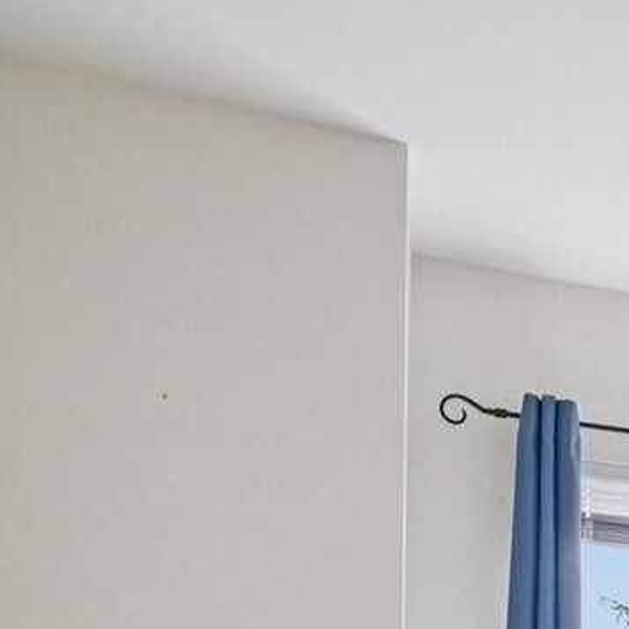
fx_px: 1336
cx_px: 1289
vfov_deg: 23.2
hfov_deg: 17.7
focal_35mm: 65
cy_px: 839
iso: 1600
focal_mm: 16
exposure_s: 1/25
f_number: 8
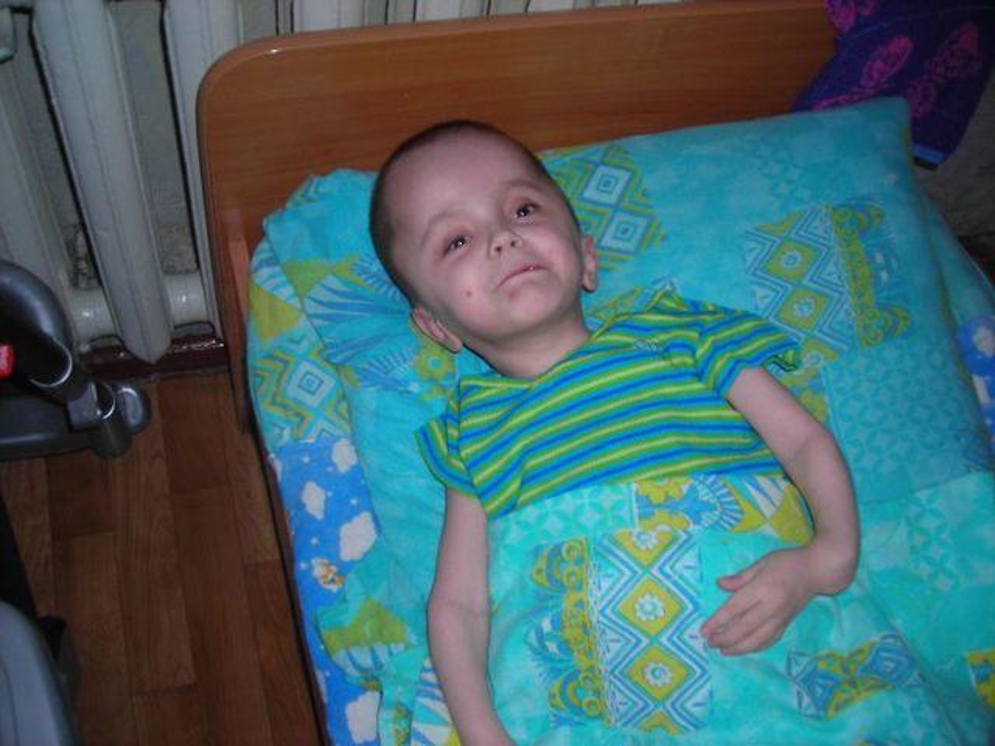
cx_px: 498
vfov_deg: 37.7
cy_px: 373
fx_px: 1092
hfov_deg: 49.0
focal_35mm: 38
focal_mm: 6.3
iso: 50
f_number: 3.2
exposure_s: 1/60.1
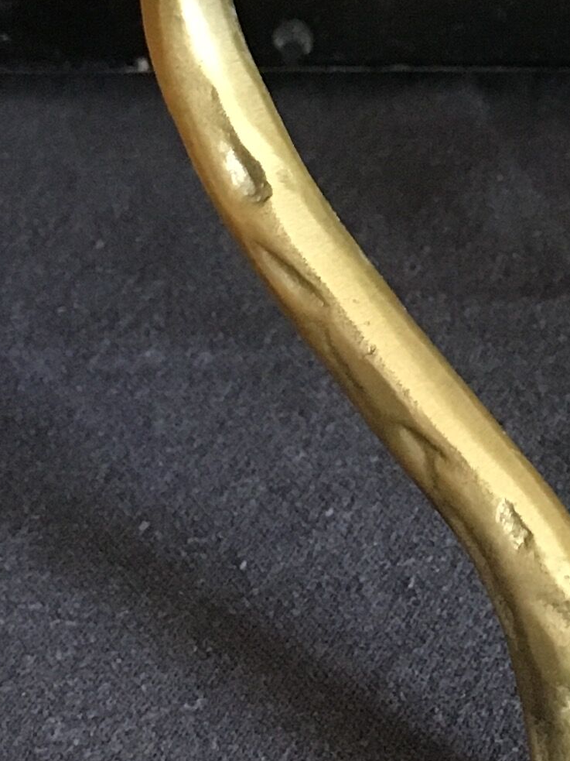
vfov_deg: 15.5
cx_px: 798
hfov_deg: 12.0
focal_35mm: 119
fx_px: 2613
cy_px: -300
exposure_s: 1/25
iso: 200
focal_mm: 4.15
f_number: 2.2
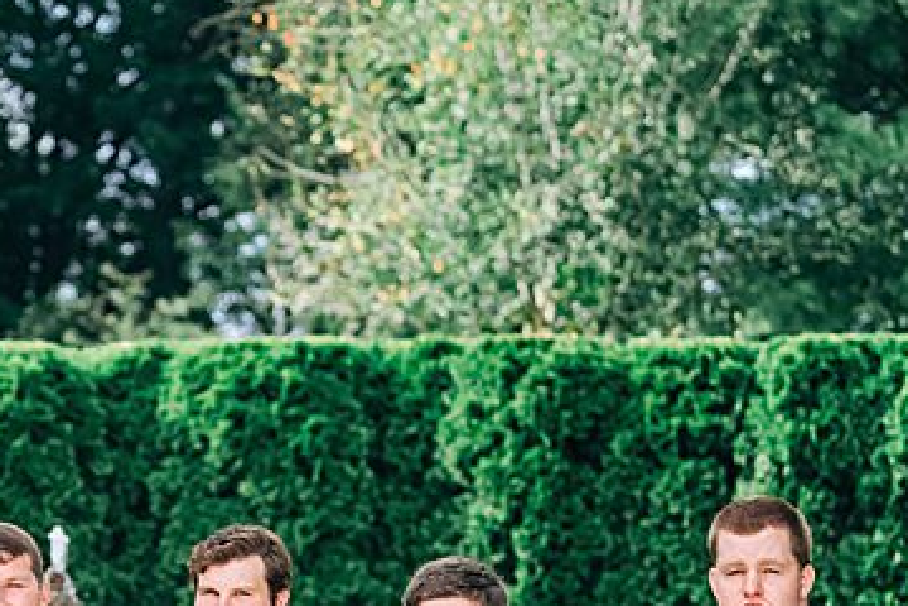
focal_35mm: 183
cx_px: -33
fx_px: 4615
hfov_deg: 11.1
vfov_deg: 7.4
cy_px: 761
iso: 320
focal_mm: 70
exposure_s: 1/2000
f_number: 2.8
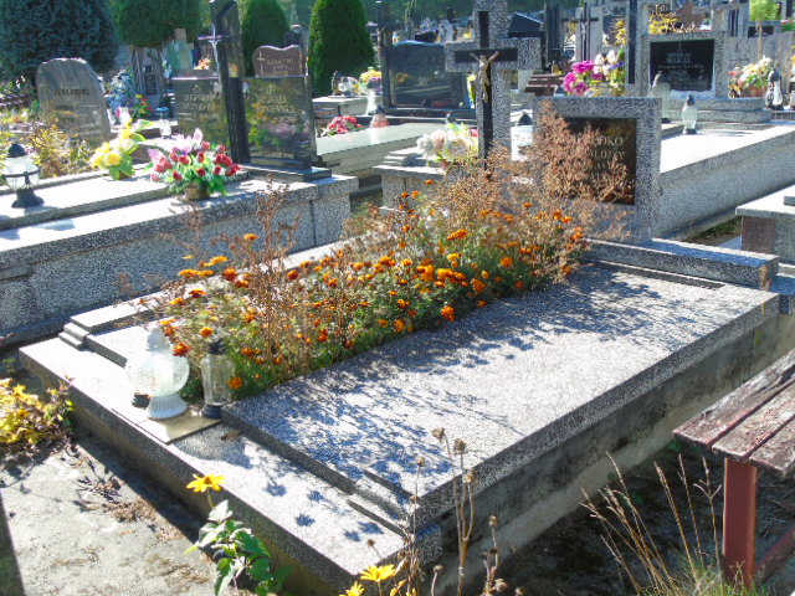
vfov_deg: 41.8
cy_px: 298
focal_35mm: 34
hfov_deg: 54.0
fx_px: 781
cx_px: 398
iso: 80
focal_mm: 6.1
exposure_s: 1/125
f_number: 3.8
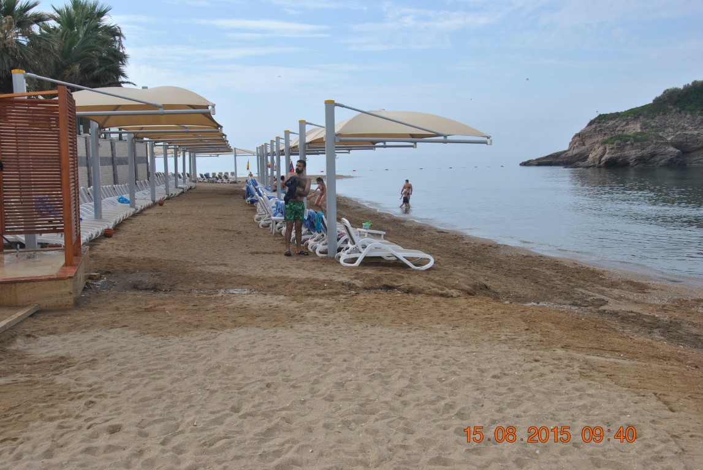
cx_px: 352
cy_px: 235
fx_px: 763
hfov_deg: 49.5
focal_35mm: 39
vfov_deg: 34.3
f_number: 7.1
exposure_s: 1/200
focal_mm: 26
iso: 100
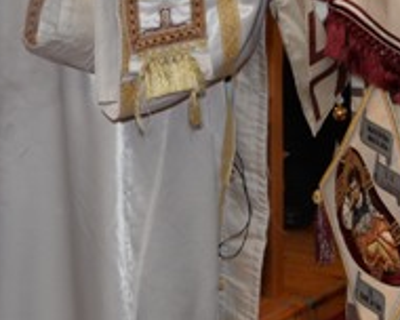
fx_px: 2581
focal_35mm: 218
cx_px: 421
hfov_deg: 8.8
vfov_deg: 7.0
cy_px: -111
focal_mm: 46
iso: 800
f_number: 4.5
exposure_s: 1/100
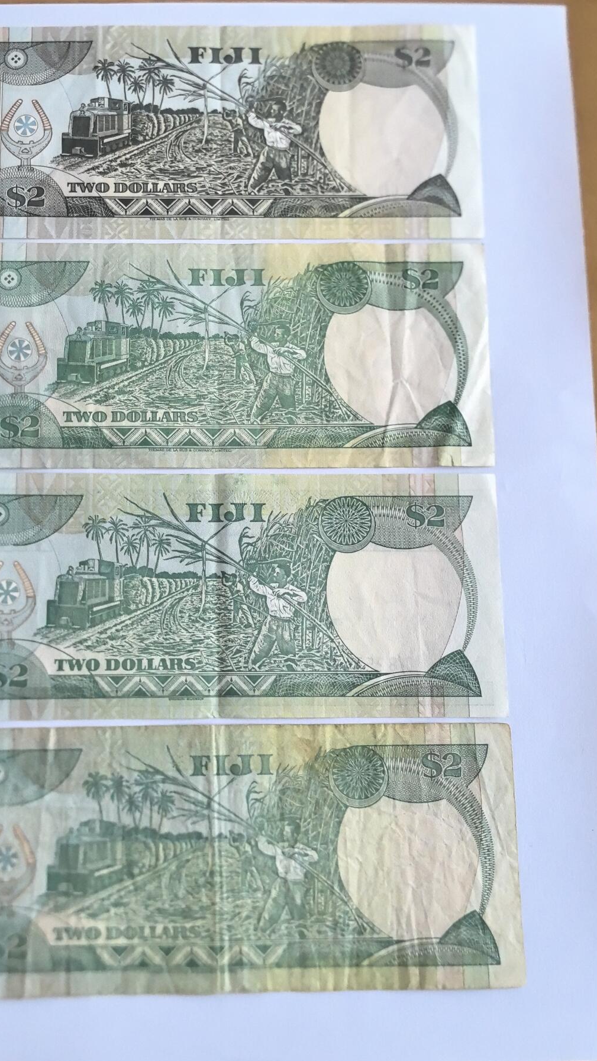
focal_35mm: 35
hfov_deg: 33.6
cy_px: 532
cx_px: 227
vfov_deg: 56.6
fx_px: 985
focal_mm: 5.75
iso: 800
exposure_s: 1/100
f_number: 2
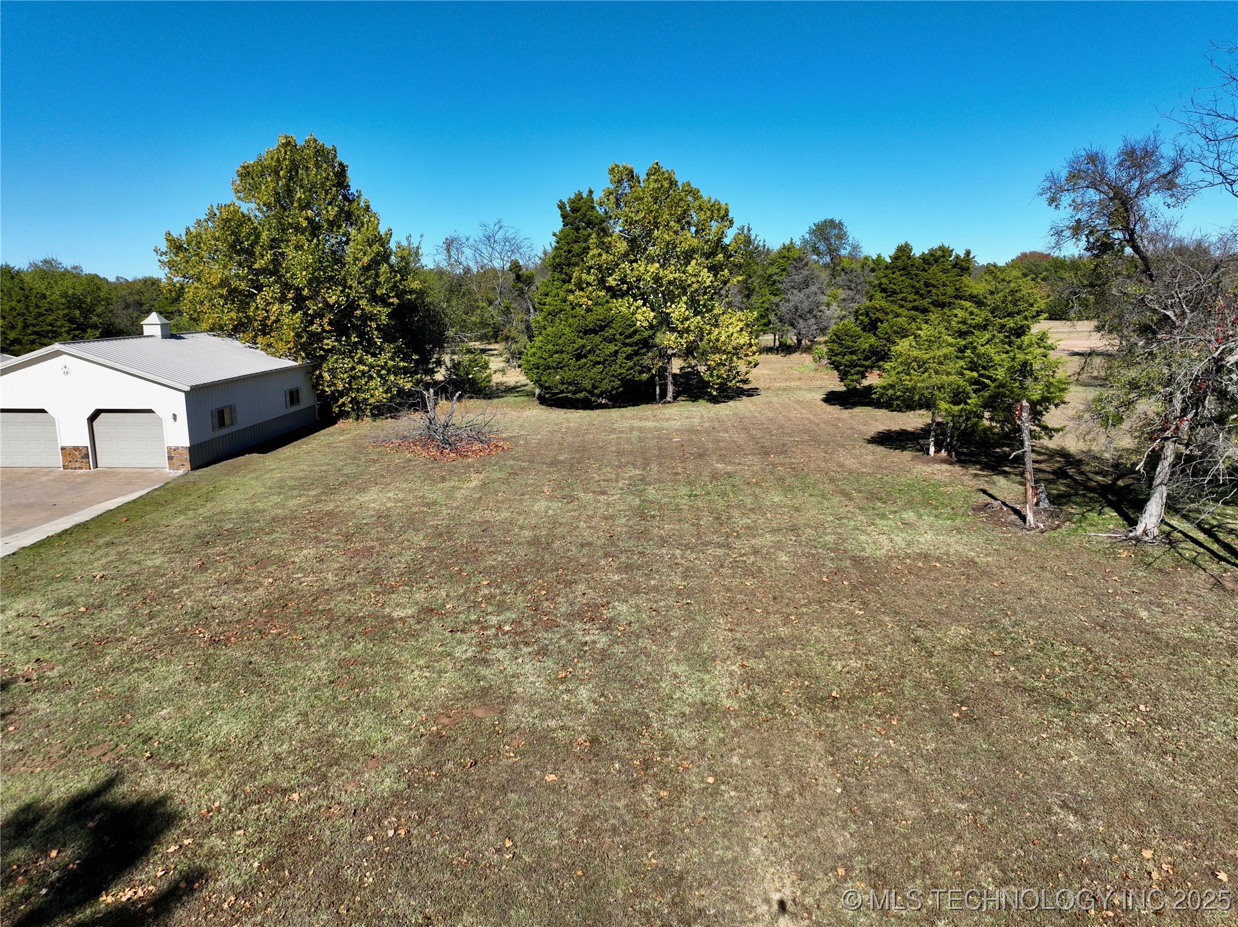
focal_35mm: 24
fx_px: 858
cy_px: 464
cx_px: 619
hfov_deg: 71.6
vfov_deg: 56.8
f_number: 2.8
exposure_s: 1/1600
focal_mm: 12.29
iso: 100
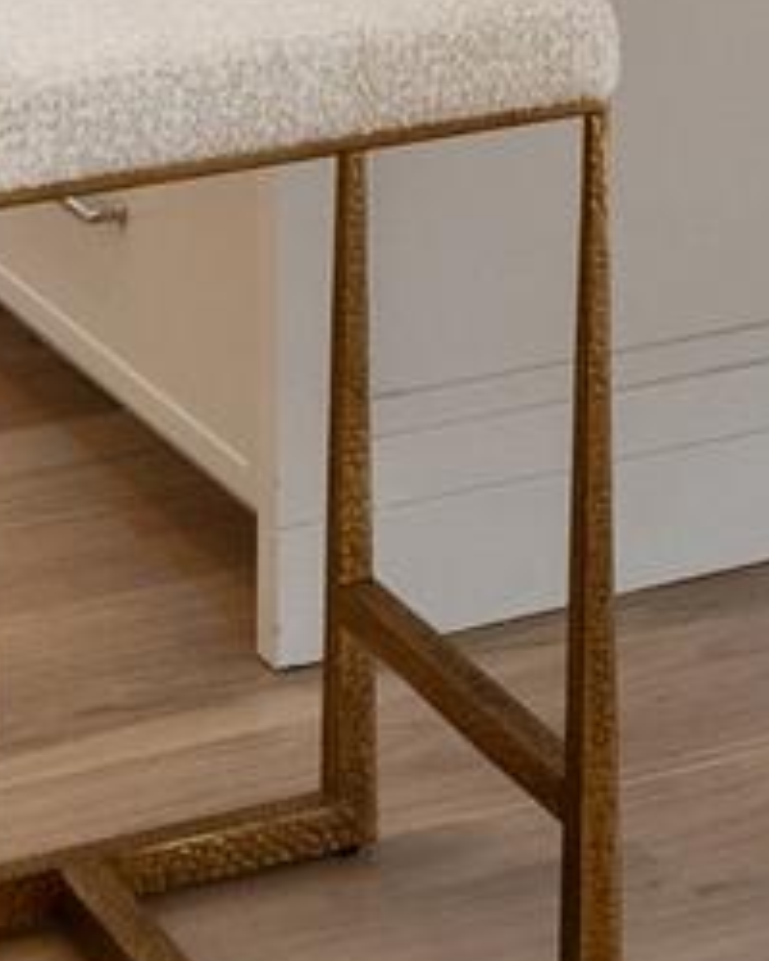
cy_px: -1028
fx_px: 4381
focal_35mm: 154
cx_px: 1303
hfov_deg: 9.6
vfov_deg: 11.2
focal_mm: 20
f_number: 8
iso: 500
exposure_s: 1/25
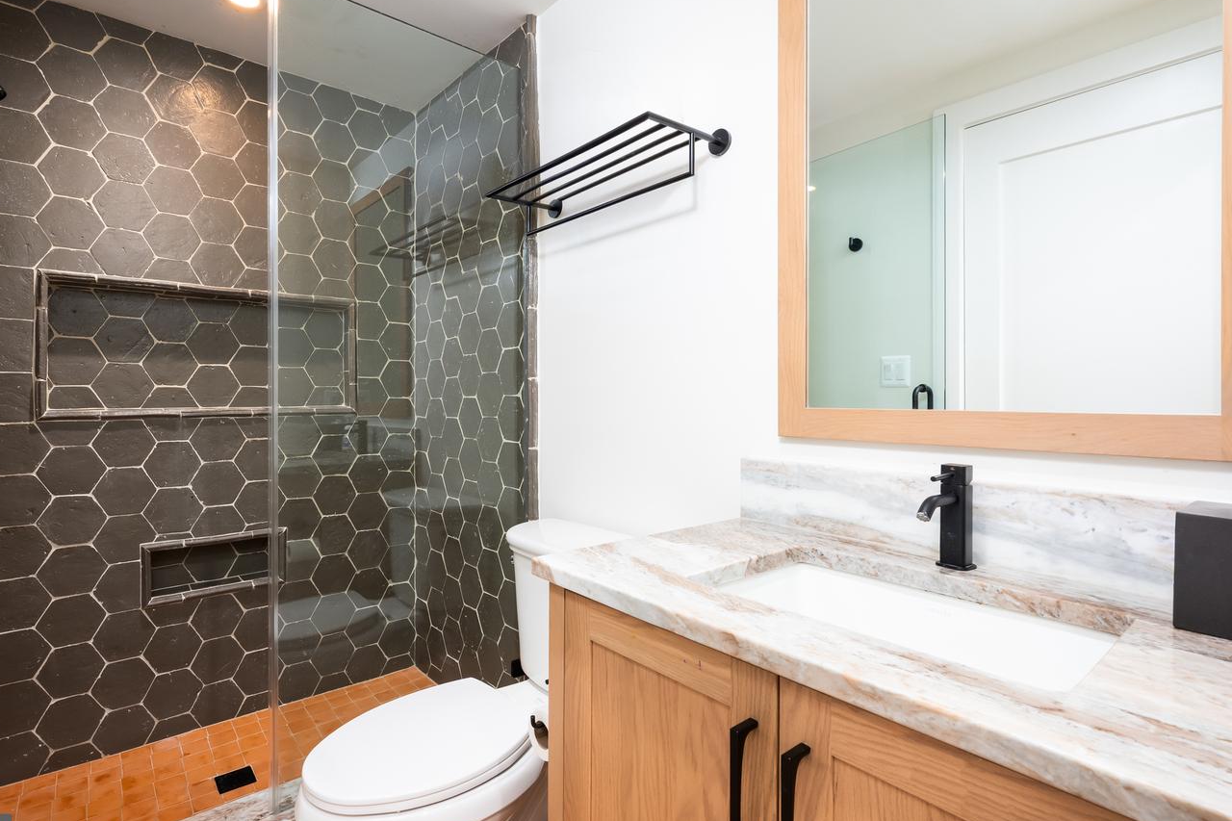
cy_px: 401
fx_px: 616
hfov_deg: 89.7
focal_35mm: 18
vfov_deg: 67.4
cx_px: 554
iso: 800
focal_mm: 16
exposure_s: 1/25
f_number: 13
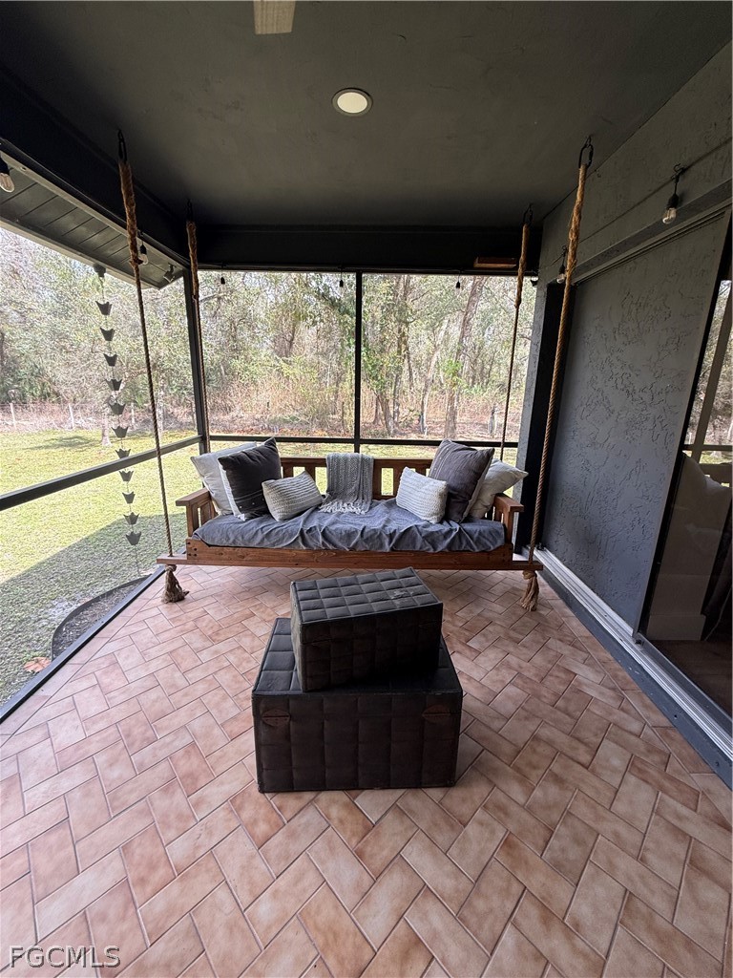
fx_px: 395
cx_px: 366
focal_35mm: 14
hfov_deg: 85.7
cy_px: 489
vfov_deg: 102.1
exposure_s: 1/108
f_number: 2.2
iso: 50
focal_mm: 2.22
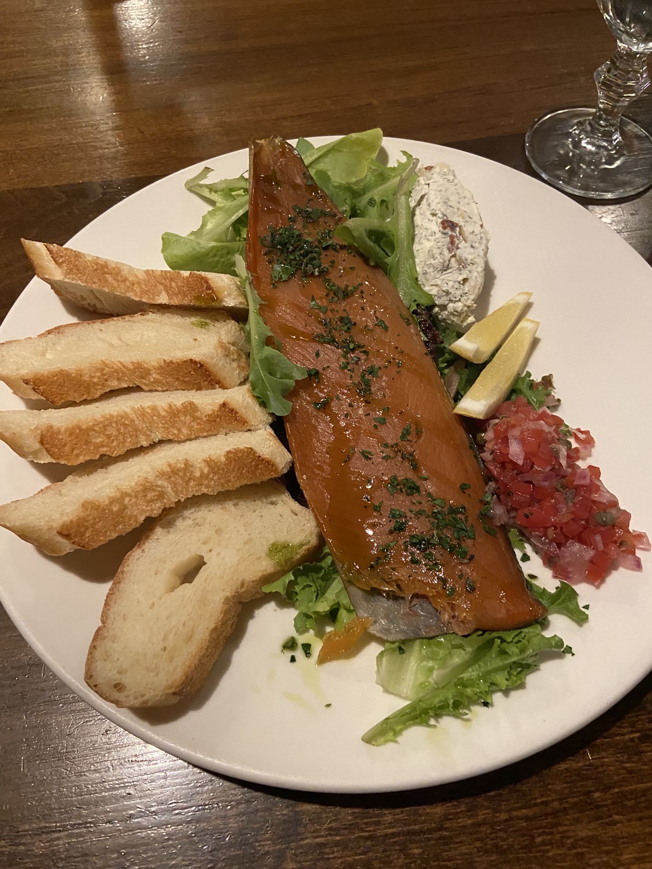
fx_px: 653
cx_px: 326
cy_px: 434
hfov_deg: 53.1
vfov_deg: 67.3
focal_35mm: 26
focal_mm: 4.25
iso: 640
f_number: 1.8
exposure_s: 1/30
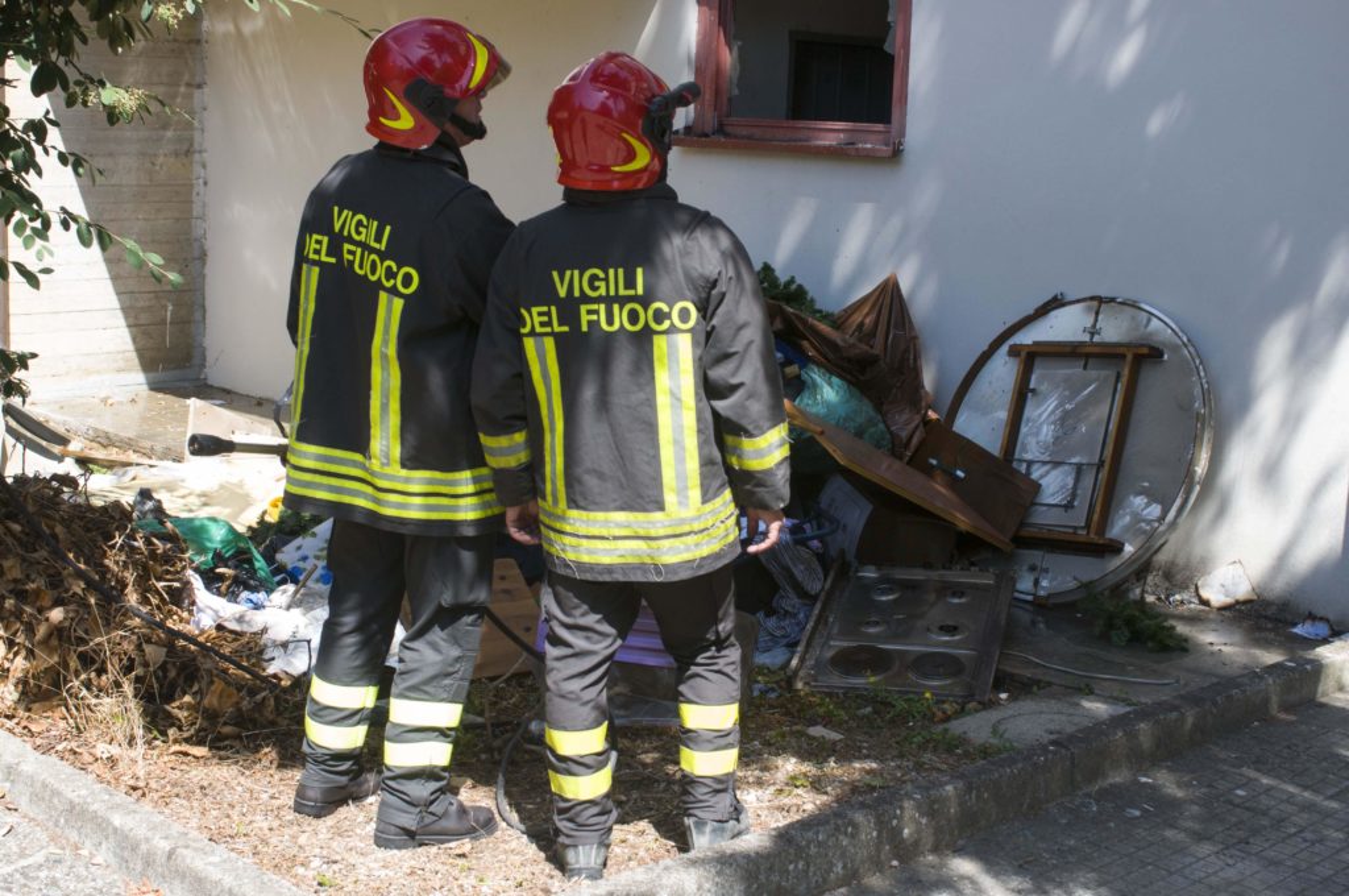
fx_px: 1965
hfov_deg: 37.9
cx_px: 674
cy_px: 448
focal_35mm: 52
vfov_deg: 25.7
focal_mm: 35
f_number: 8
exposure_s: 1/250
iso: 400
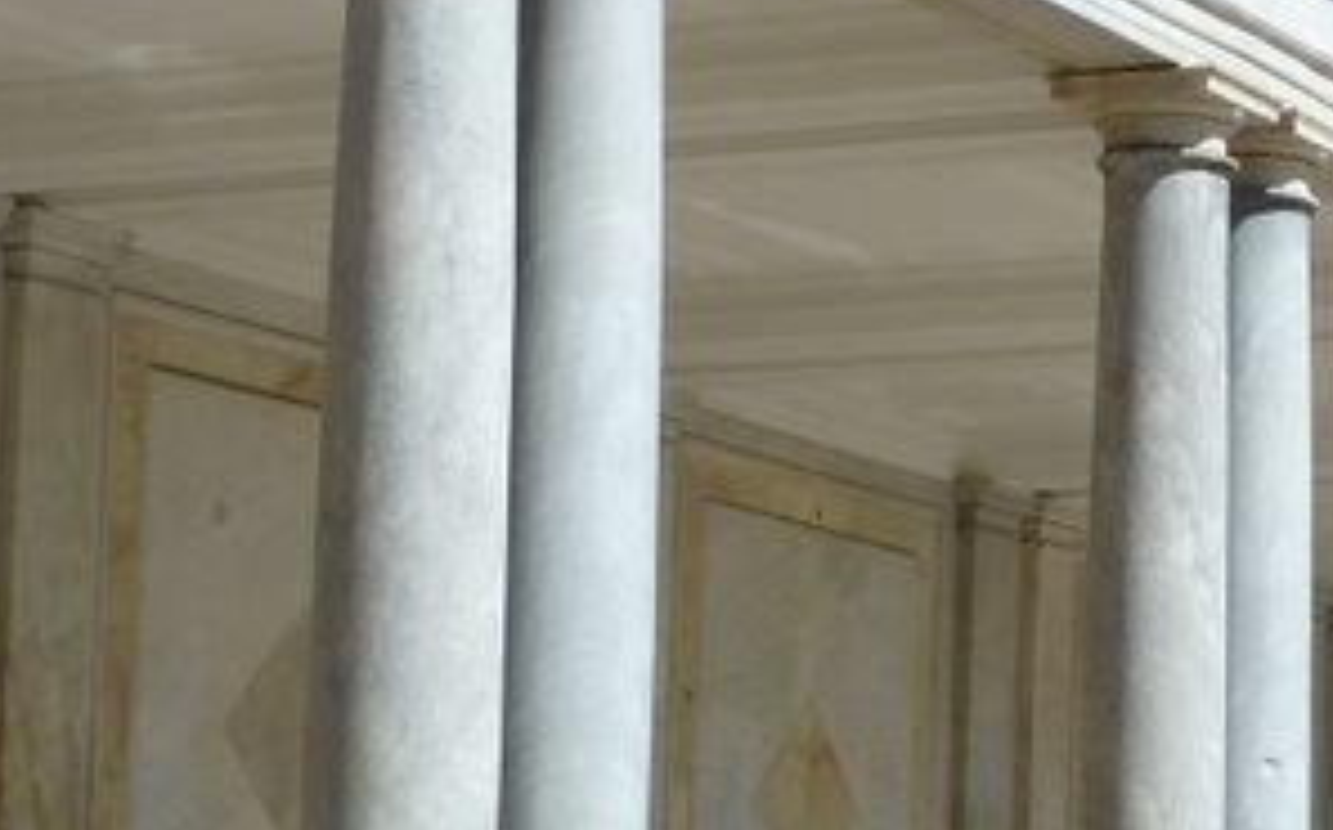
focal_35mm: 128
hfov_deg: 16.0
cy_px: 655
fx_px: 4646
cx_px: 1302
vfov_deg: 10.2
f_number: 5
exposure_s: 1/500
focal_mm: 5.7
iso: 80
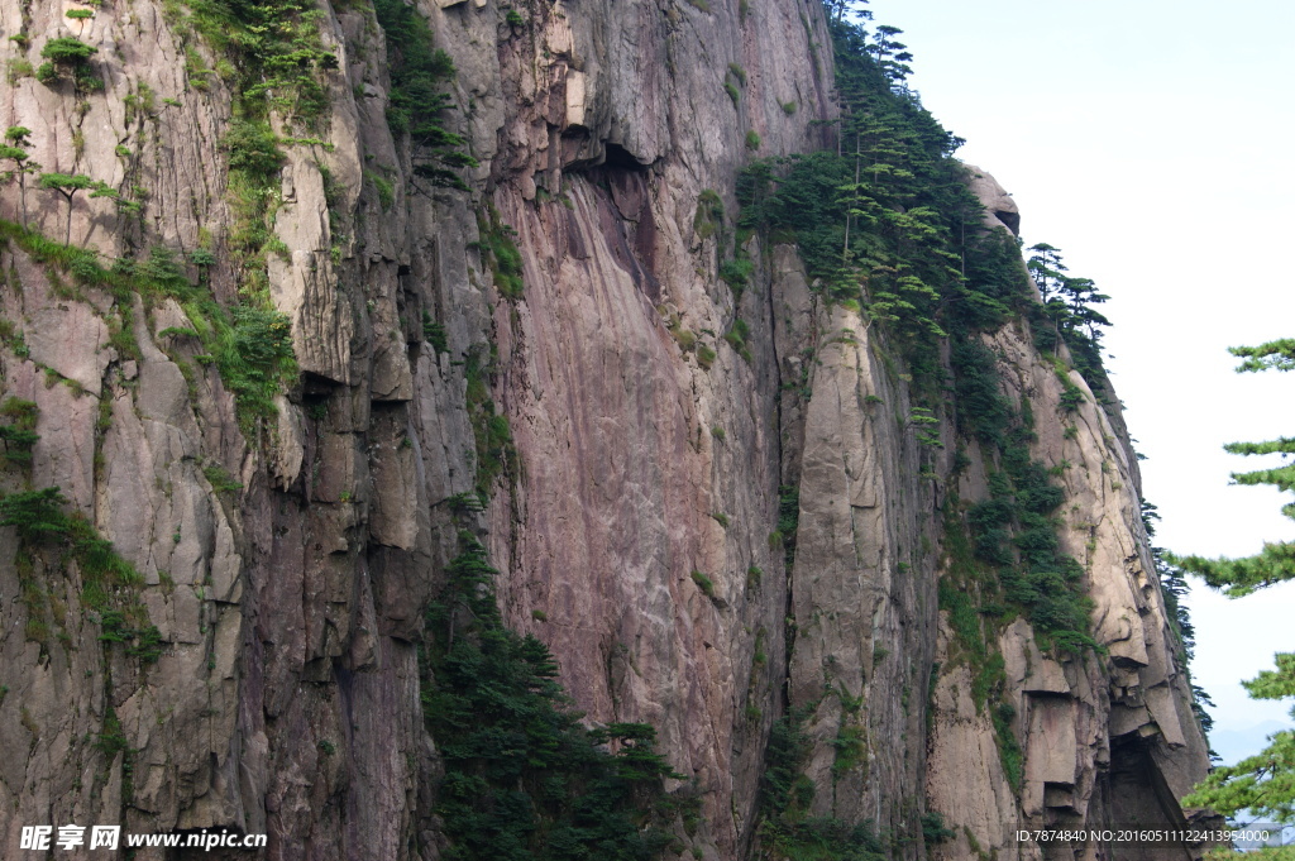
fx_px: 2426
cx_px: 648
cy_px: 430
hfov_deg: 29.9
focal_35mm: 68
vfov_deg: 20.1
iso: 100
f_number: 6.3
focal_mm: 45
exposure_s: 1/80
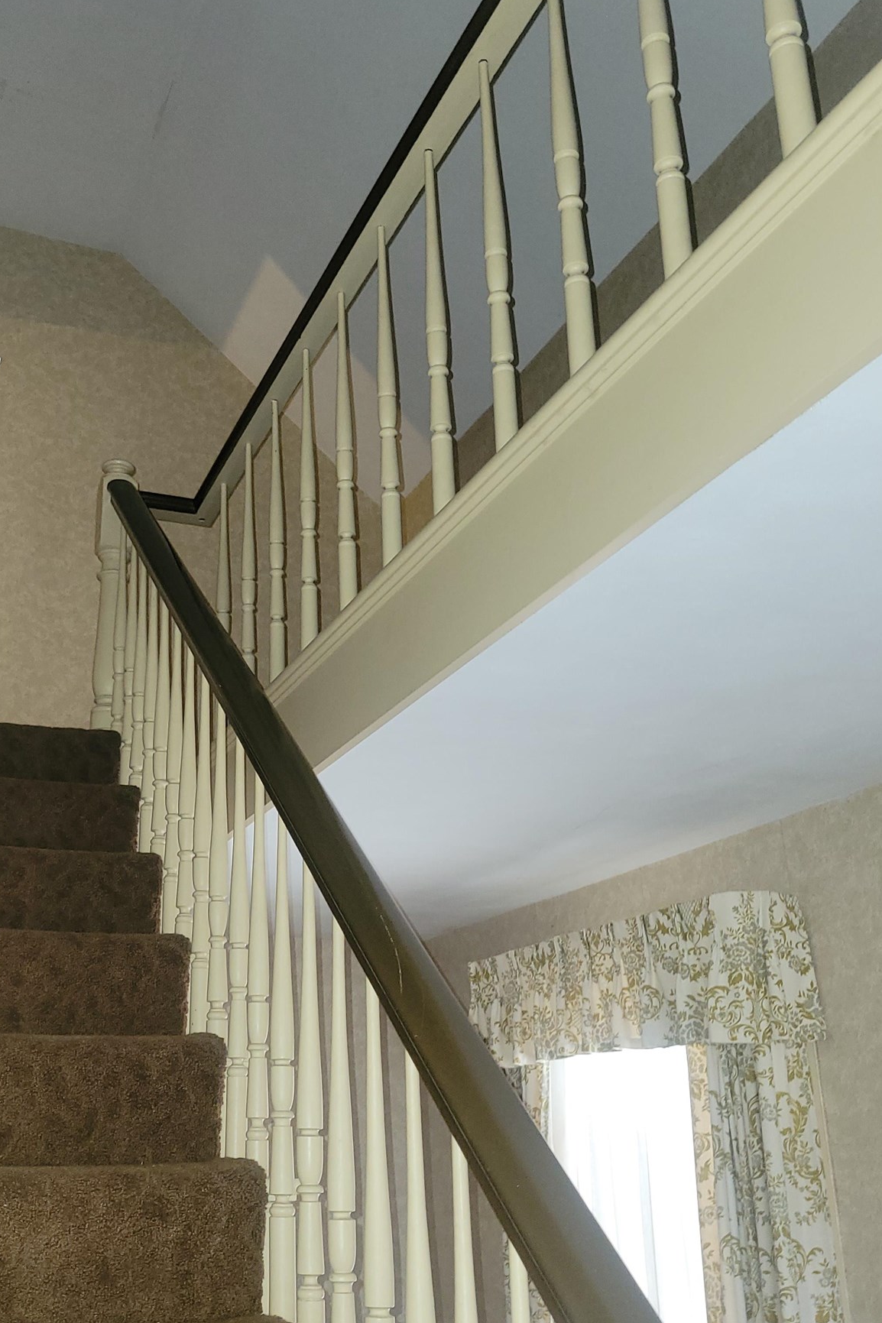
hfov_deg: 36.3
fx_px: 1323
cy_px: 724
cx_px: 261
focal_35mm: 36
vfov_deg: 53.1
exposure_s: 1/9.99
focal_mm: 5.4
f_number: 1.8
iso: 125
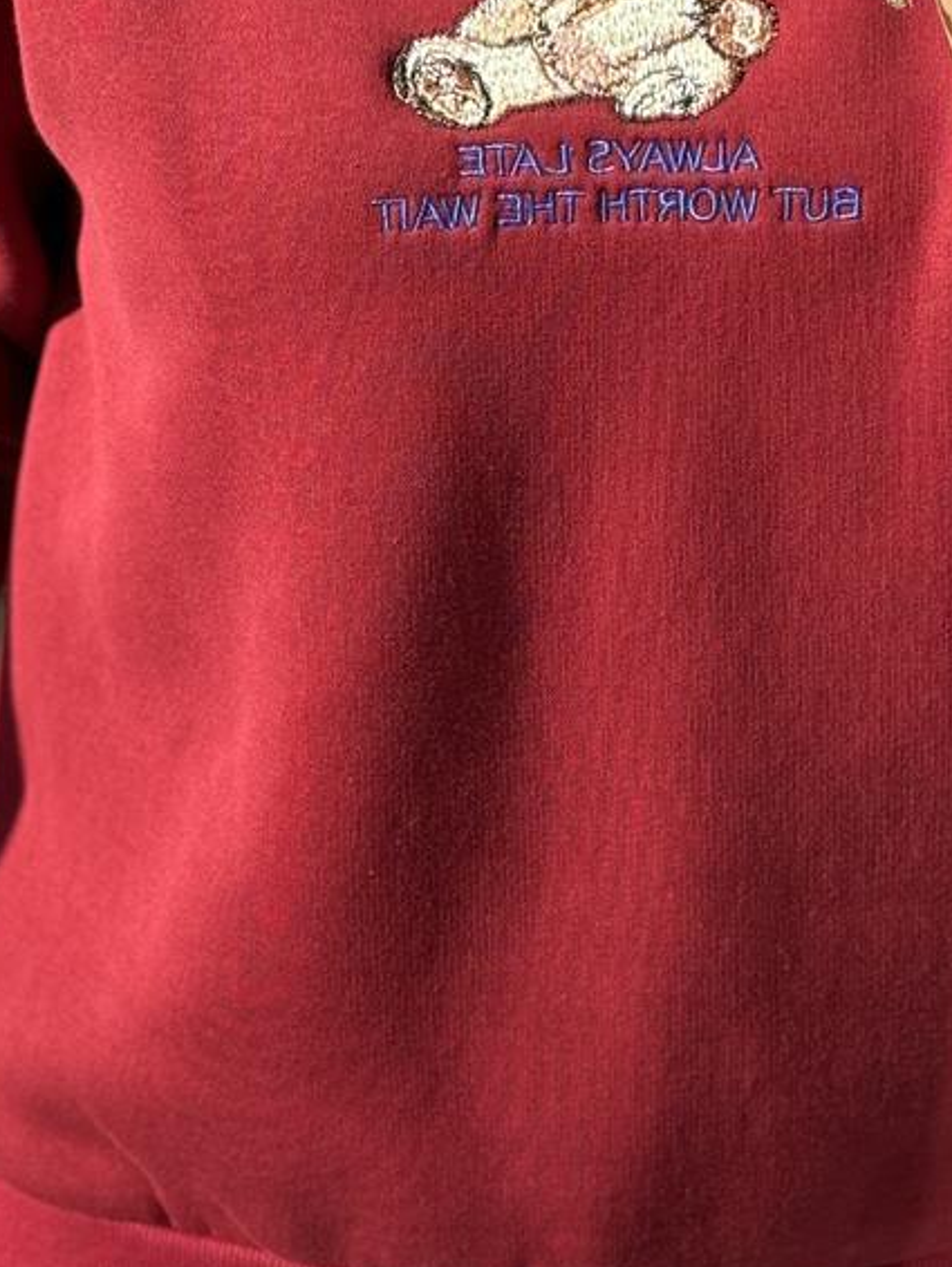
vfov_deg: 17.4
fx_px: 4140
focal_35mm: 113
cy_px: 460
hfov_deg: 13.1
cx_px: 623
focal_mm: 6.76
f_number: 1.78
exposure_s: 1/474
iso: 64
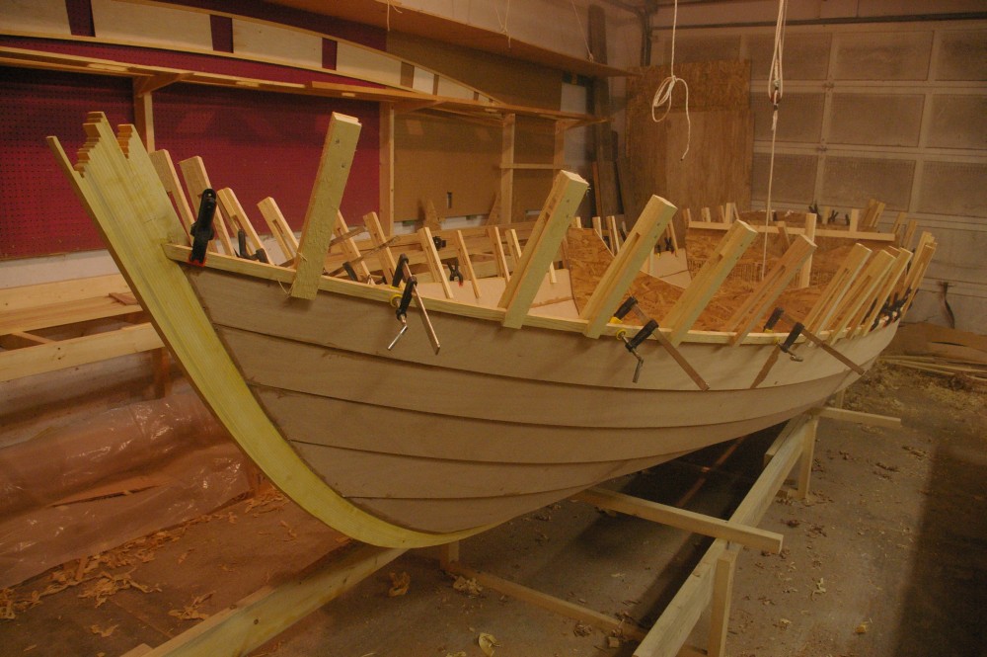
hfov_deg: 67.4
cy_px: 328
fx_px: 740
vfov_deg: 47.9
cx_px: 494
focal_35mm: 27
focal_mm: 18
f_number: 8
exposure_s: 1/10
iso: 1600
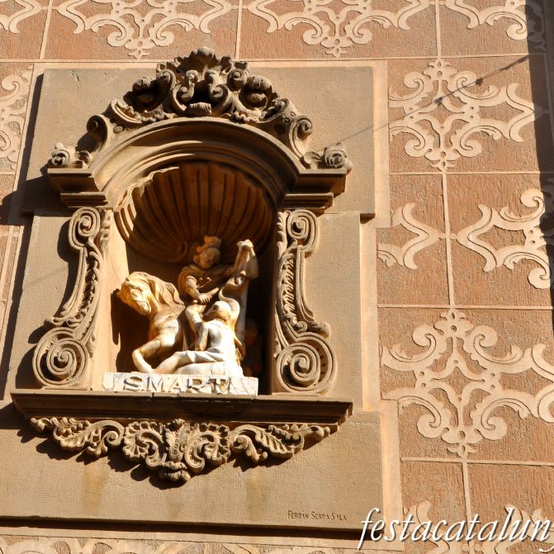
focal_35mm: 70
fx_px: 1267
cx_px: 171
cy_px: 274
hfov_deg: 24.5
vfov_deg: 24.7
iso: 500
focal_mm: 36
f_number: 13
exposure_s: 1/640
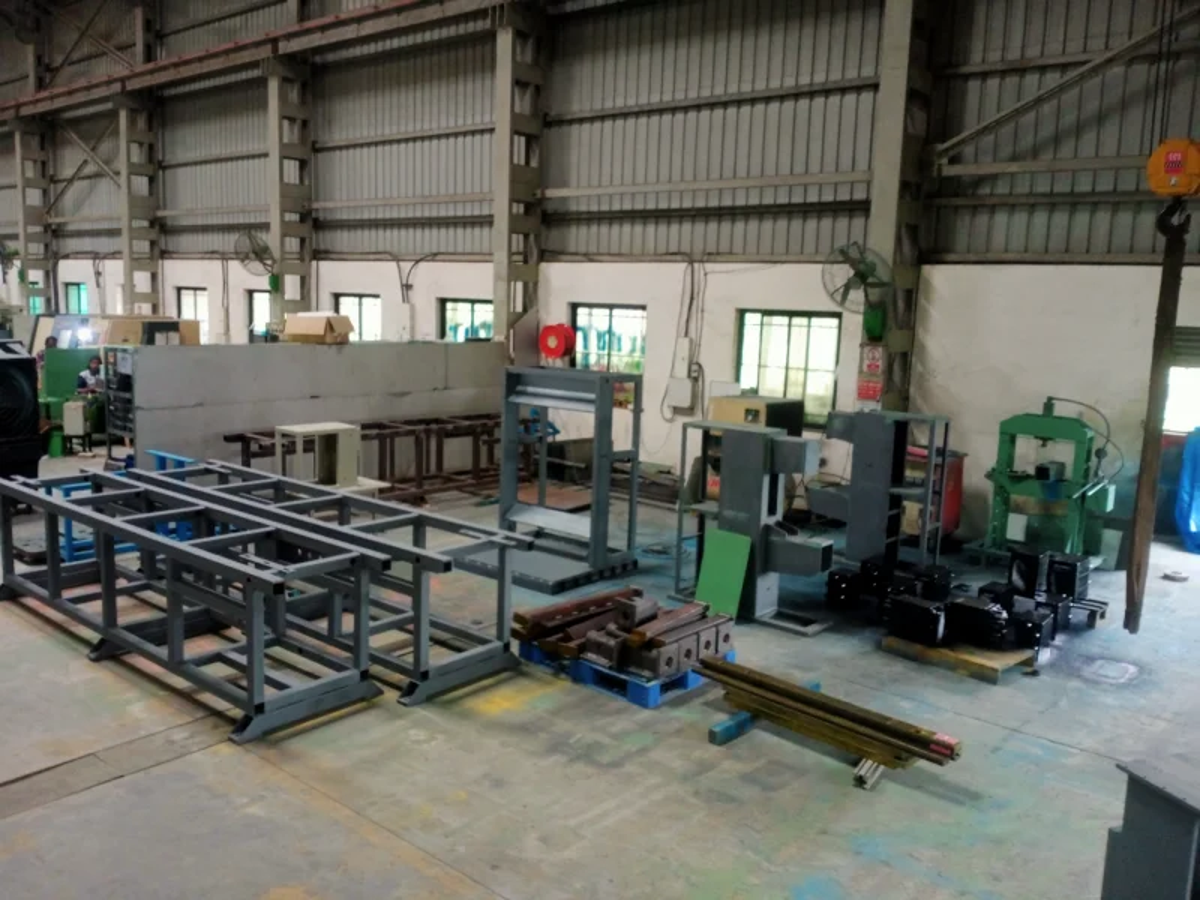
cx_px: 600
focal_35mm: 28
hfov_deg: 63.4
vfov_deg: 49.7
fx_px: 971
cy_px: 450
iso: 1145
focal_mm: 4.05
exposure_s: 1/25
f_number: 1.8
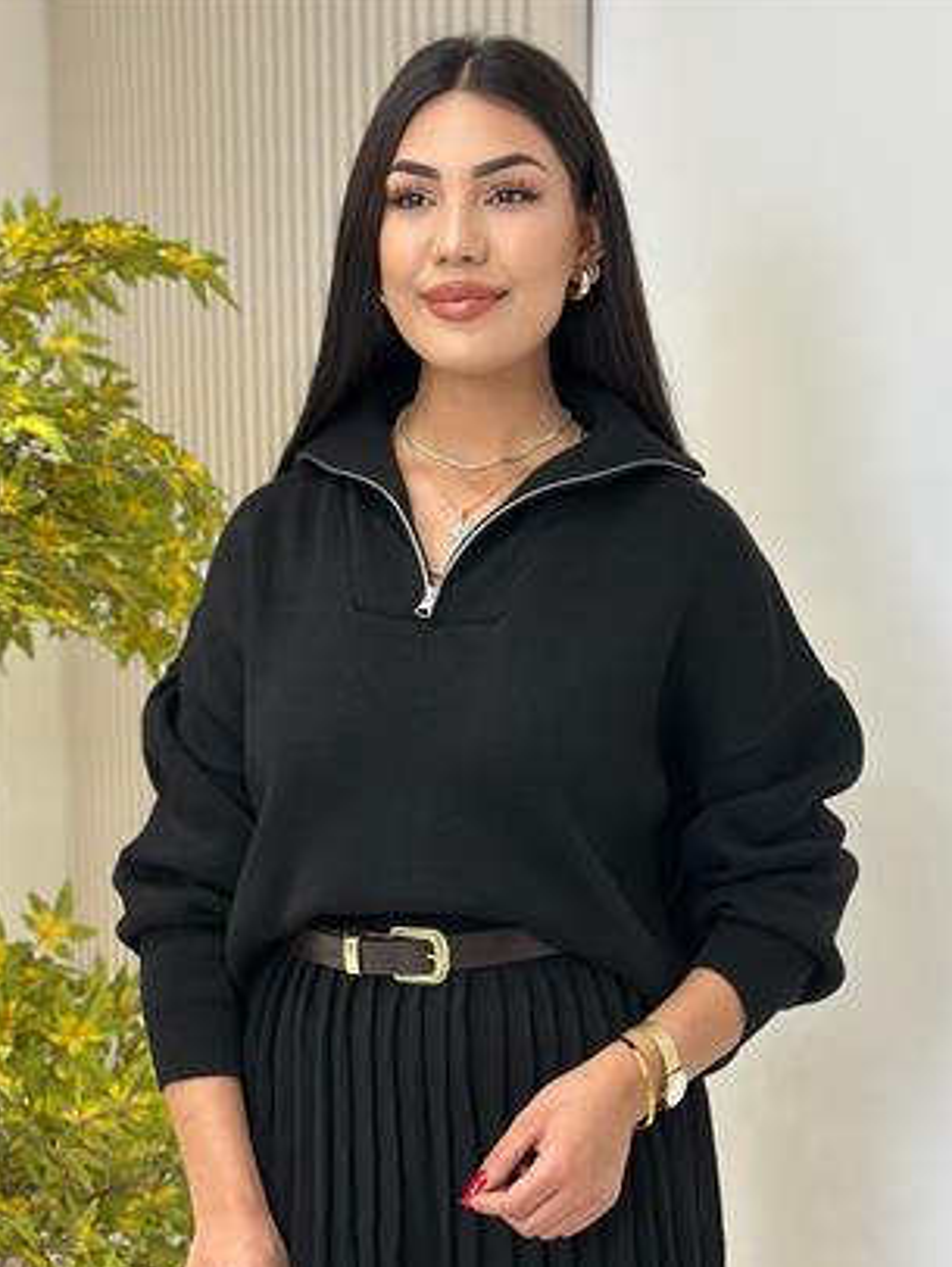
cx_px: 387
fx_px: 2308
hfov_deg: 23.3
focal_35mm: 63
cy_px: 819
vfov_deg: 30.5
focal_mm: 6.86
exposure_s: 1/100
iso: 80
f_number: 1.78
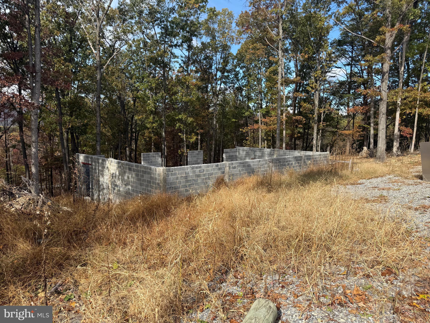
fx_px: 298
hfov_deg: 71.6
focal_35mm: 24
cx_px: 215
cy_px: 162
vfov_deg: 56.8
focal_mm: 6.76
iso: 80
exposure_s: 1/2110
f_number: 1.78
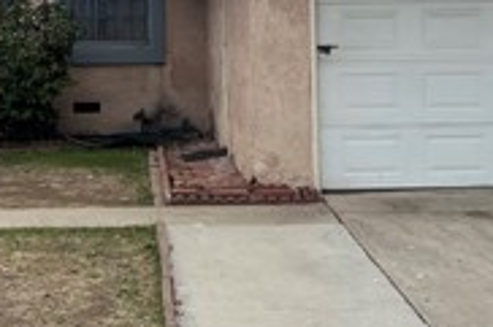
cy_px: 22
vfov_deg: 14.2
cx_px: 219
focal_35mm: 95
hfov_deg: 21.5
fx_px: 1300
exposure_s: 1/3165
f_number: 1.5
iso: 50
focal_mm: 5.7
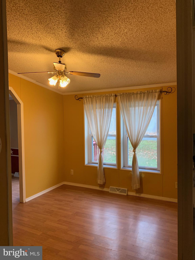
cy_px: 130
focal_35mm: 26
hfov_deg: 53.1
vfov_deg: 67.3
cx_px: 98
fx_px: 195
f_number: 1.8
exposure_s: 1/60
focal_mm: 4.25
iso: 125
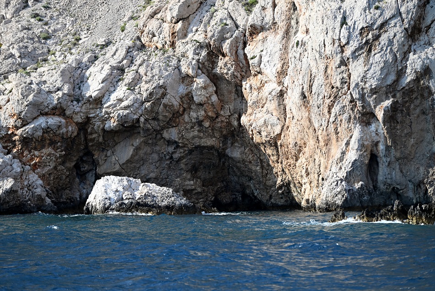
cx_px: 218
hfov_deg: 10.5
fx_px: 2357
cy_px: 146
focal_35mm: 195
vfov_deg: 7.0
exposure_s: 1/1000
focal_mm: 195
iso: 320
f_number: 5.3
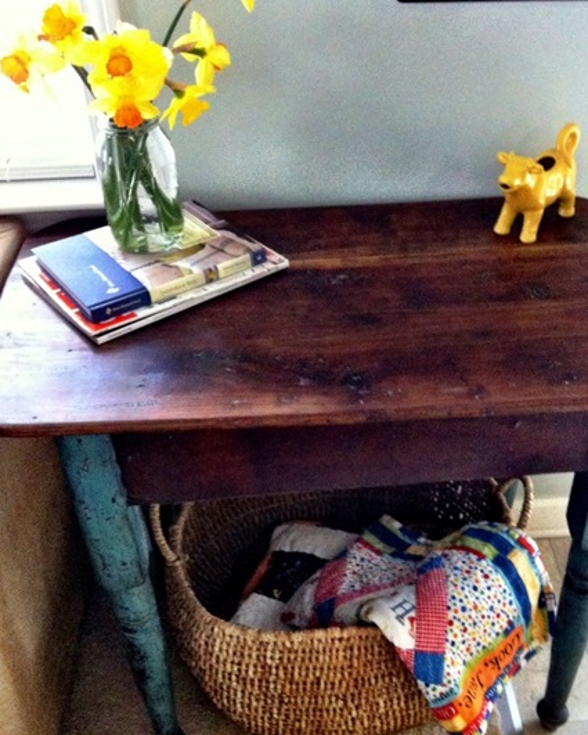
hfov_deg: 34.8
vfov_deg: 42.9
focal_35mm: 43
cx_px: 344
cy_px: 374
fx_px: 935
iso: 400
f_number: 2.8
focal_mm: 3.85
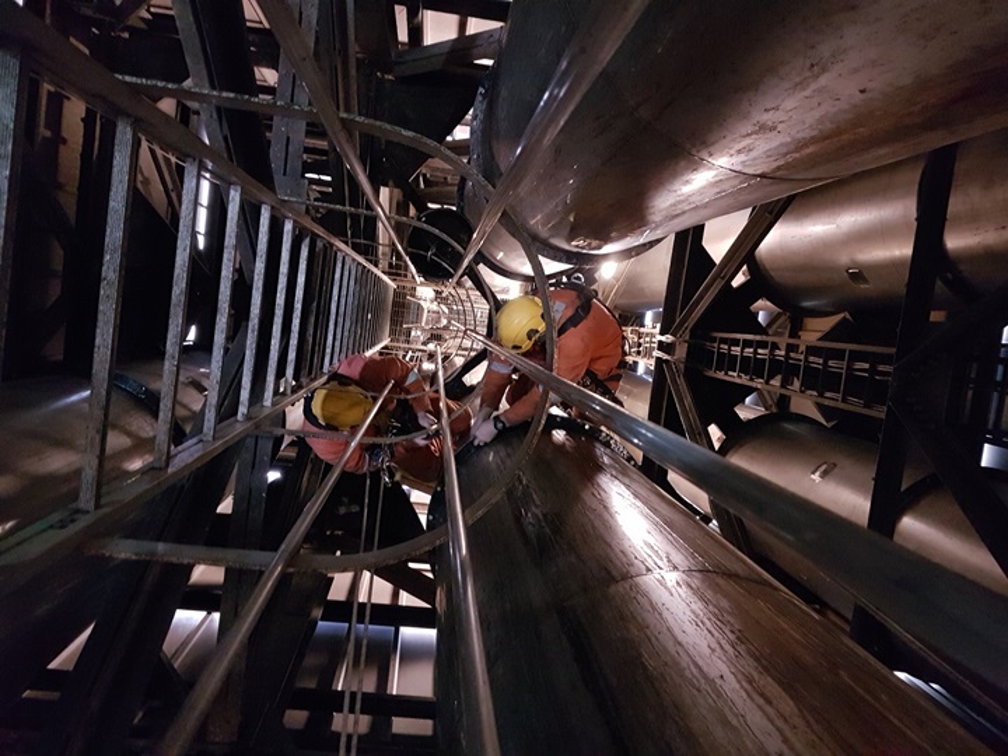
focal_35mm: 26
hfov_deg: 67.3
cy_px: 378
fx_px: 757
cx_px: 504
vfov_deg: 53.1
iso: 800
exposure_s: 1/10
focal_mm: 4.2
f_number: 1.7
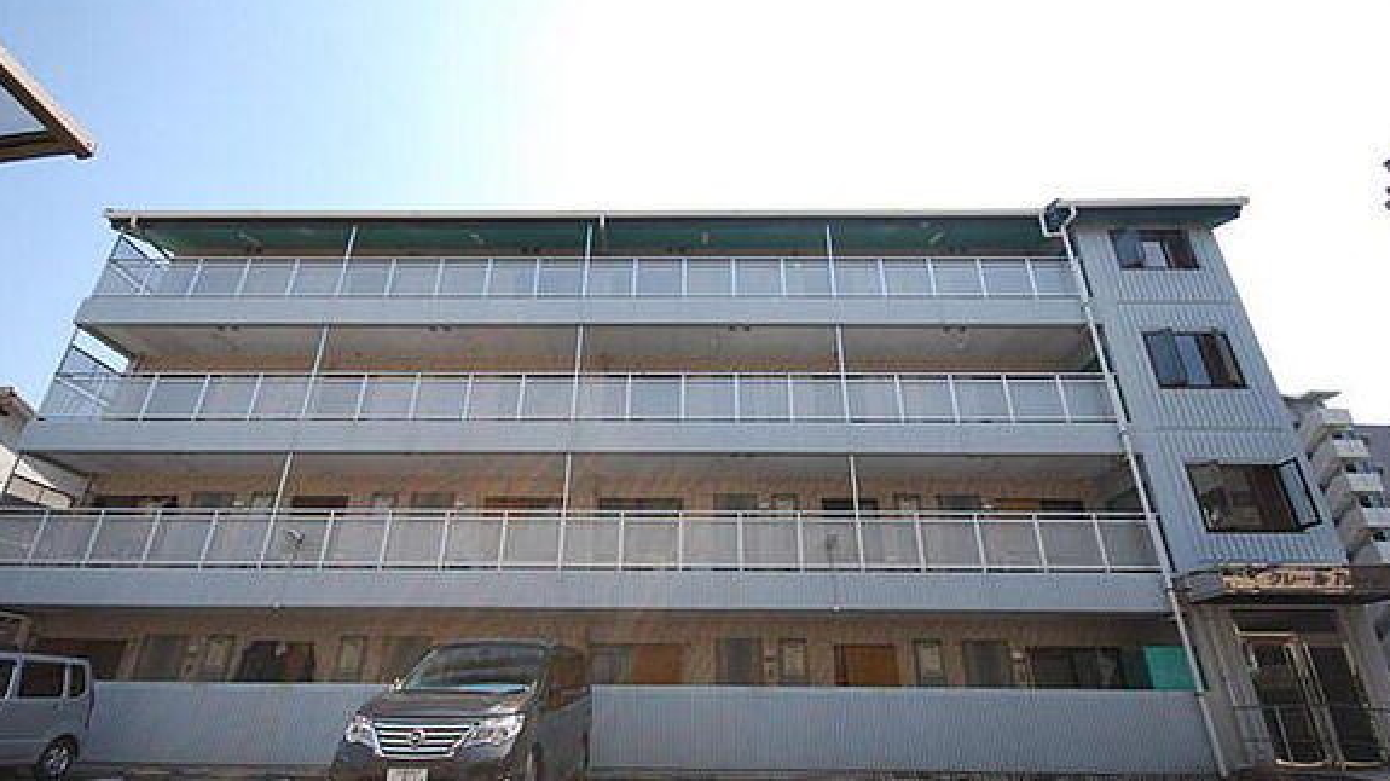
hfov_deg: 78.7
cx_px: 682
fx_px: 847
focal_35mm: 23
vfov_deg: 49.4
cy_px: 435
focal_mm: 14
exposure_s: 1/200
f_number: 7.1
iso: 100
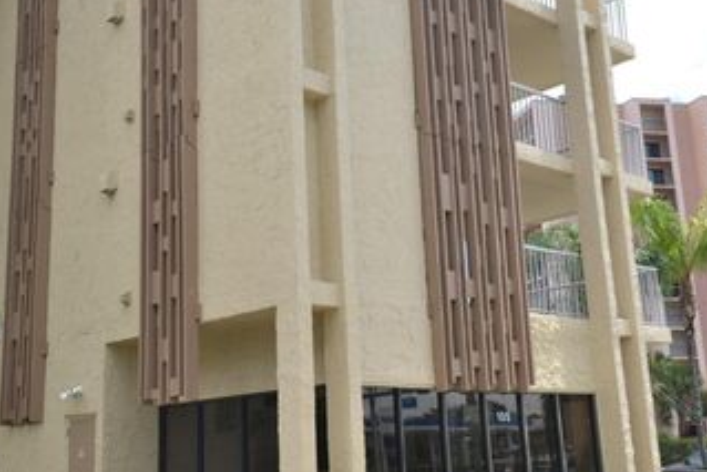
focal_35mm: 47
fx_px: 923
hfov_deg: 41.9
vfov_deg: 28.6
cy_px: 203
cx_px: 352
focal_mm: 20
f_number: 7.1
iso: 100
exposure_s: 1/200
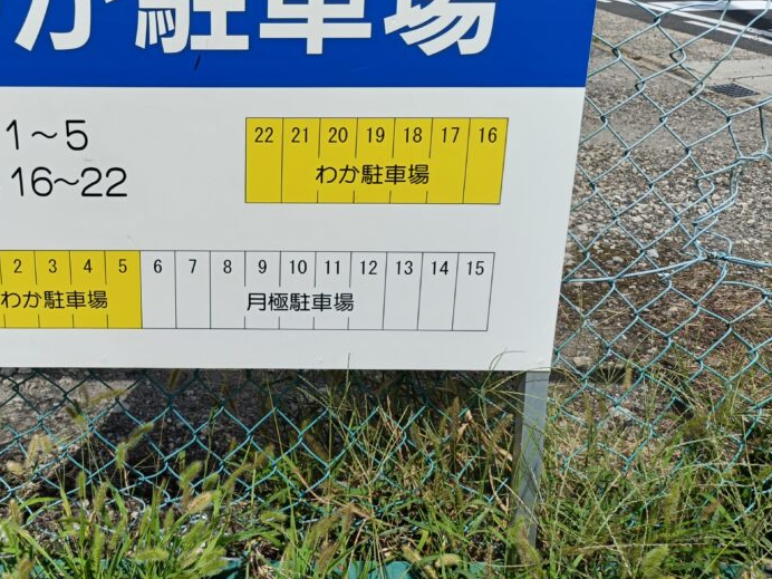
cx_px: 208
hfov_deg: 48.5
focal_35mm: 37
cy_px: 166
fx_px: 825
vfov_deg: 38.0
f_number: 1.7
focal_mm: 4.7
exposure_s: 1/1590
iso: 64
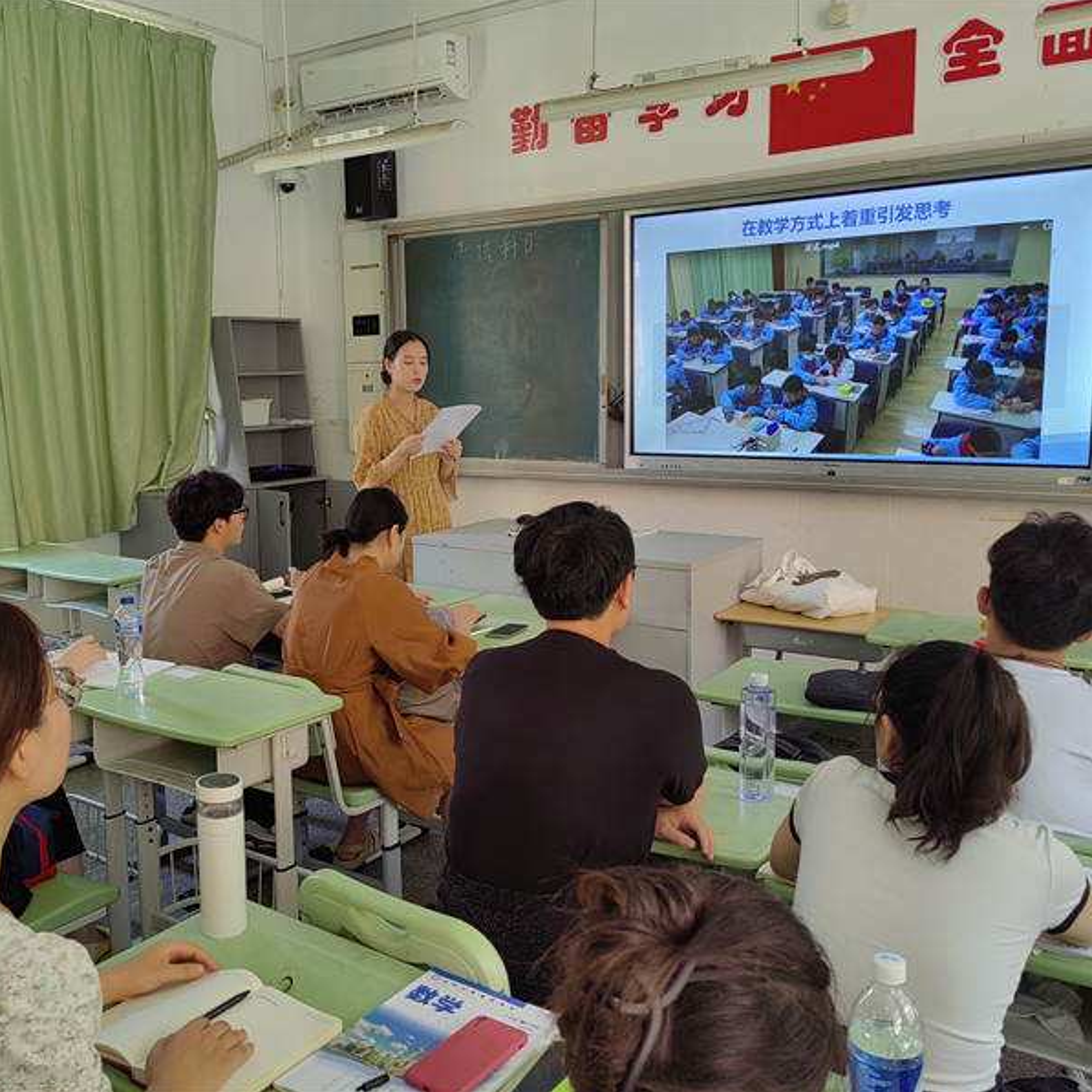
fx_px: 1142
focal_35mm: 32
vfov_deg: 51.1
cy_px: 545
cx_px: 450
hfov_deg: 50.8
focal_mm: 5.52
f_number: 1.9
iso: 64
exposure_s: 1/100
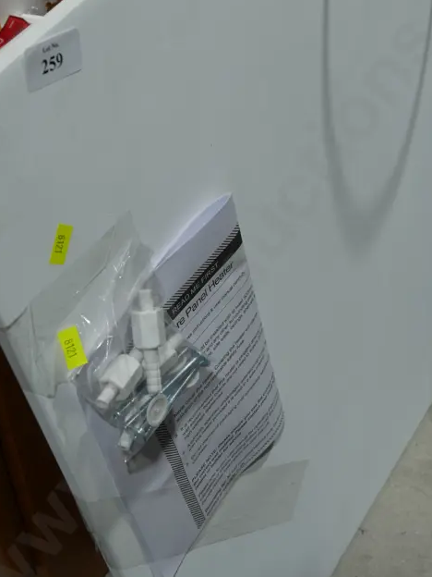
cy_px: 227
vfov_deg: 28.1
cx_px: 275
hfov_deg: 21.3
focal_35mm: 69
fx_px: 1148
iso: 200
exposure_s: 1/125
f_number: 4.6
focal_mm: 21
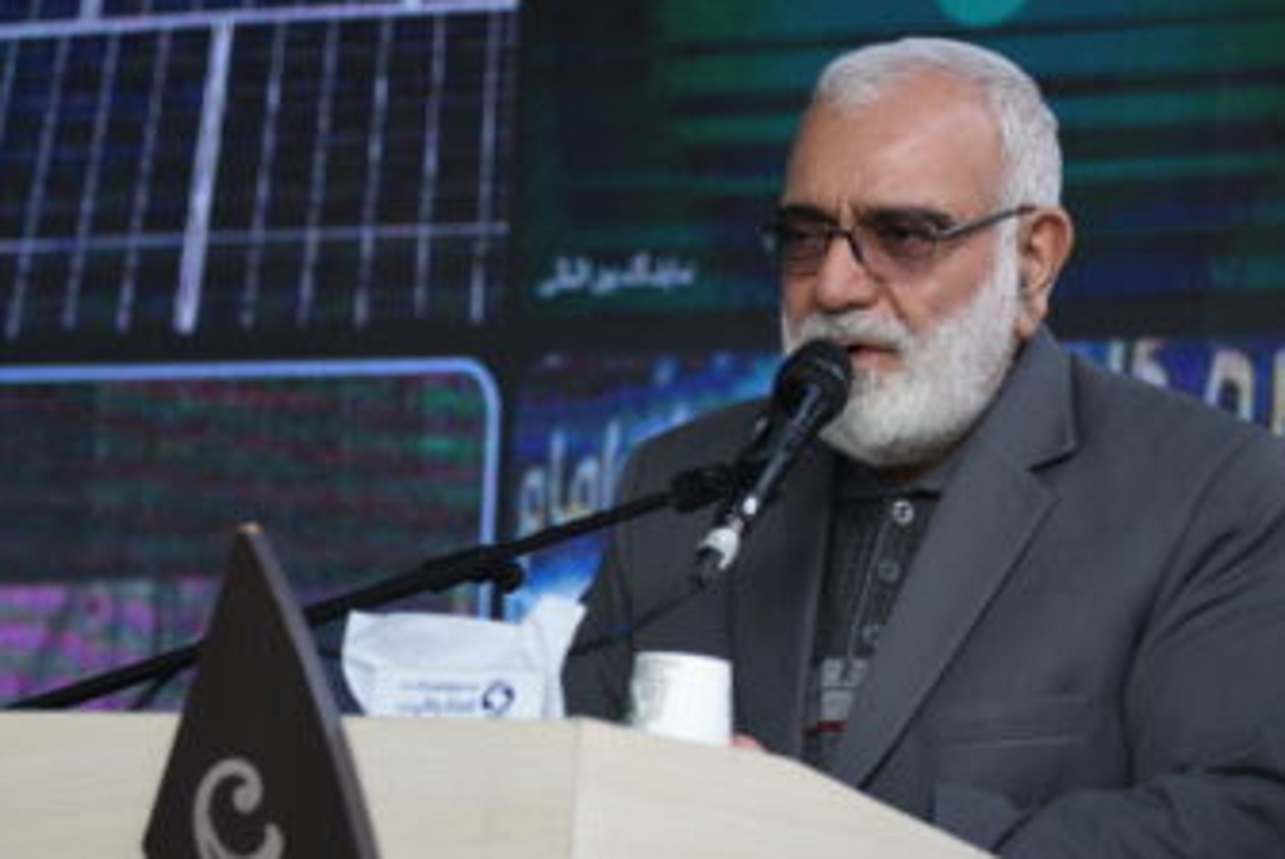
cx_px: 637
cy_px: 525
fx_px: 5752
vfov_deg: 8.5
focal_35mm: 161
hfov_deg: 12.7
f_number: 4
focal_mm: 120
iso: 200
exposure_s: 1/125
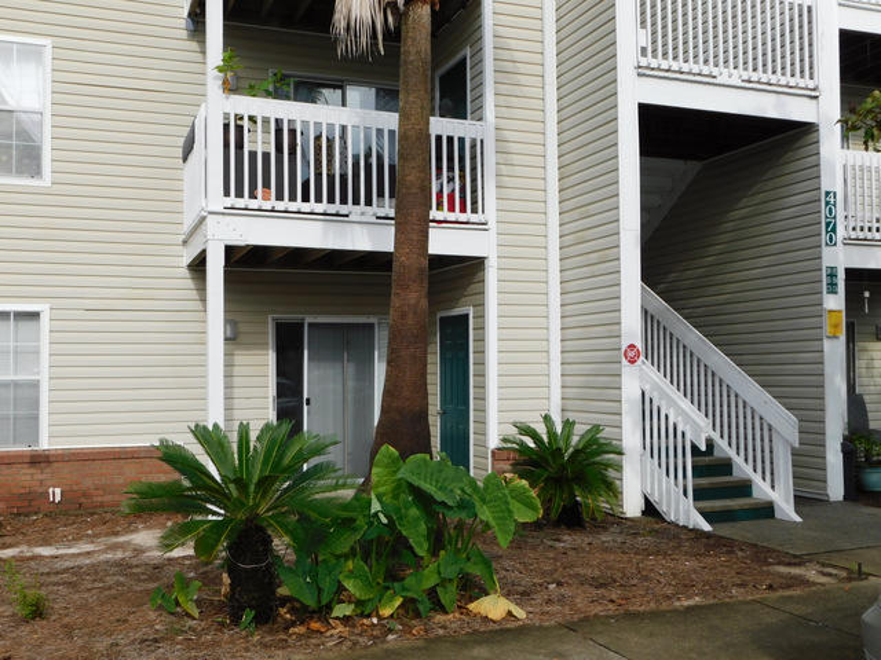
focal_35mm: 36
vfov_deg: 39.7
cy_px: 330
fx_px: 916
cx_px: 440
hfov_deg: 51.4
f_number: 3.5
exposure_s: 1/800
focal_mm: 6.3
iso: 125
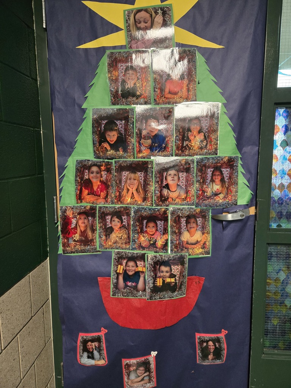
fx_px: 258
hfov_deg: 58.9
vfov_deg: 73.9
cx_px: 146
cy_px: 194
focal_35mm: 23
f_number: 1.8
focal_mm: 5.4
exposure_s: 1/60
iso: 800
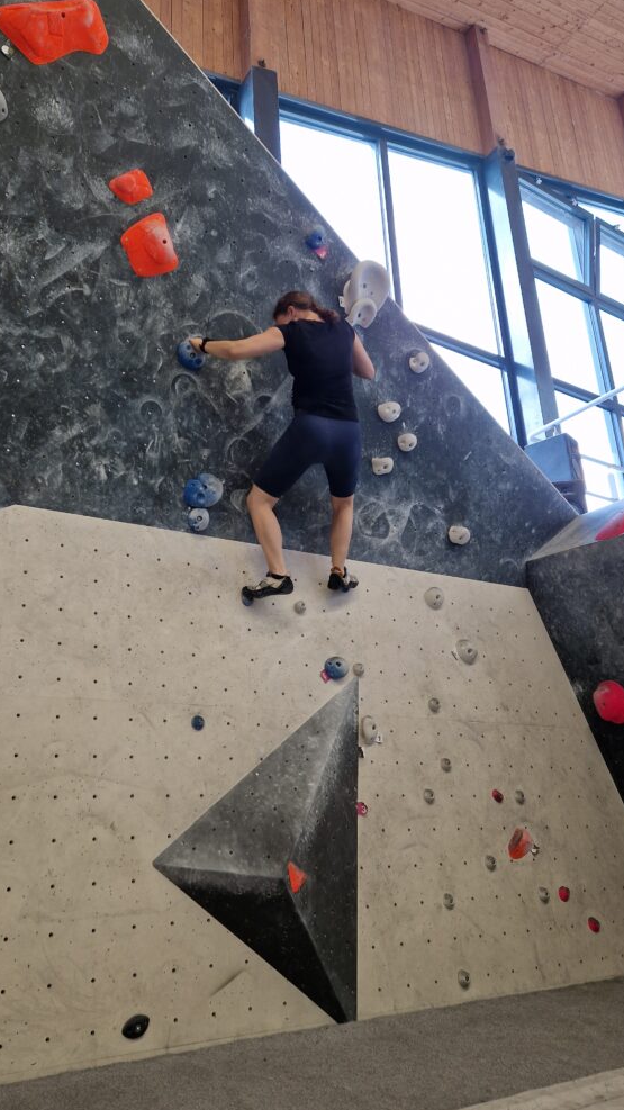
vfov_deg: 71.9
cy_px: 551
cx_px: 245
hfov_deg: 44.1
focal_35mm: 26
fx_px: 765
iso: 80
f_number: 1.8
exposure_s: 1/100
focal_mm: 5.4
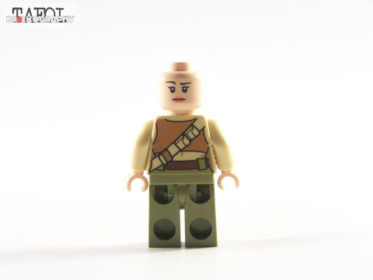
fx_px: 1013
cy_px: 140
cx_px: 186
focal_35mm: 94
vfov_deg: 15.7
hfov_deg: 20.9
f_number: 3.2
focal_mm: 15.6
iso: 400
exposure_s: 1/60
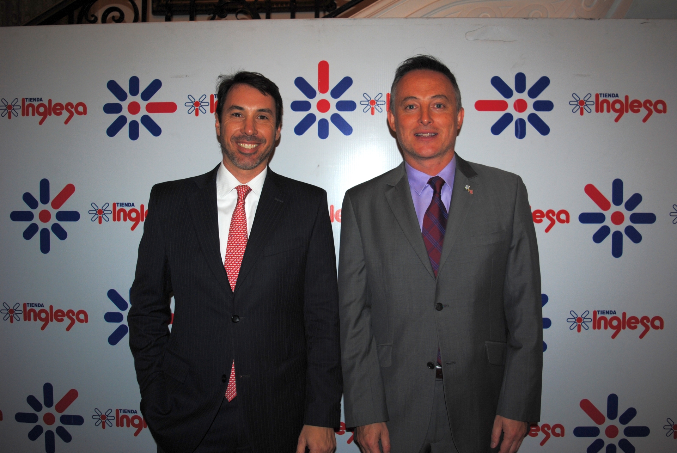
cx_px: 338
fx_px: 593
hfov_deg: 59.4
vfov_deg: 41.8
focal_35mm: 32
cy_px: 226
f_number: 3.8
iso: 200
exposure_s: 1/60
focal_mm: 21
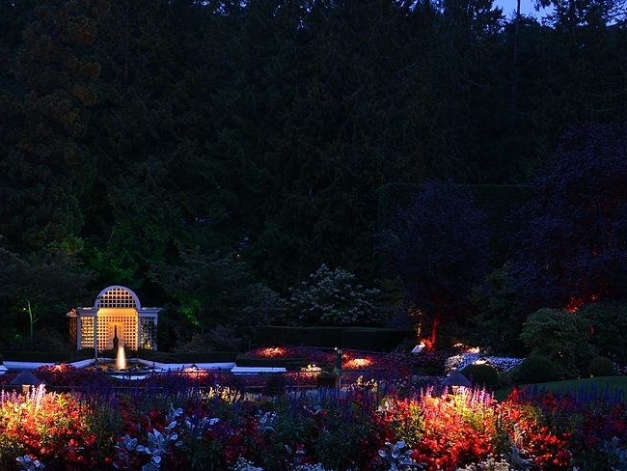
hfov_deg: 26.8
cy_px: 332
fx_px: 1286
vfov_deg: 20.6
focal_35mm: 71
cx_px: 106
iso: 400
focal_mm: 40
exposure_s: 2.5
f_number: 9
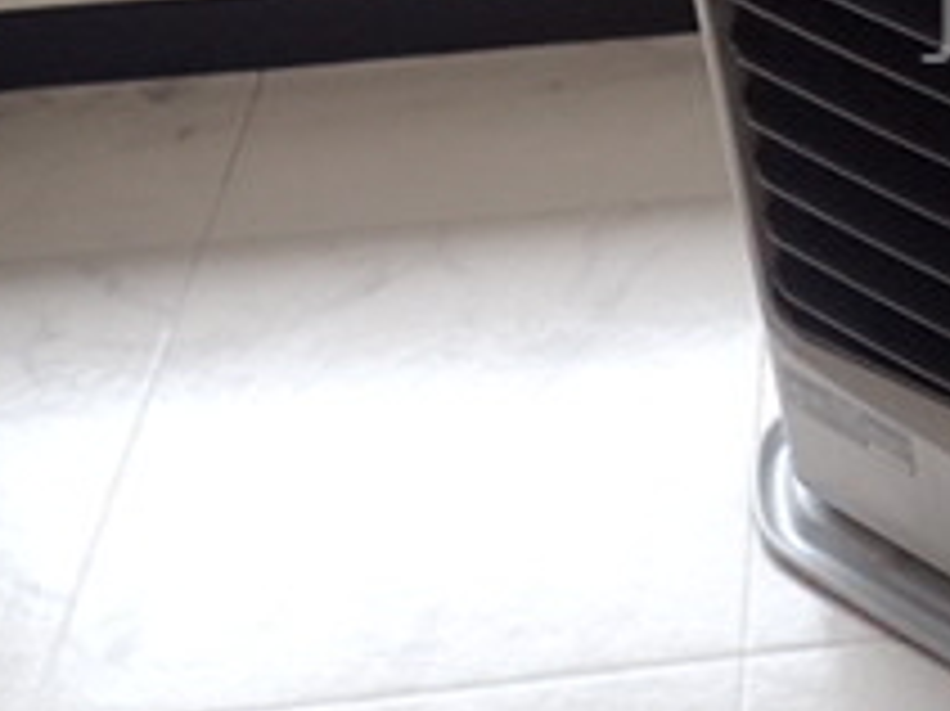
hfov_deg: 22.9
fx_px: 2085
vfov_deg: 18.9
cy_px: 9
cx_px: 1229
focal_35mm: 76
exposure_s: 1/30
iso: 200
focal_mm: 4.5
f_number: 2
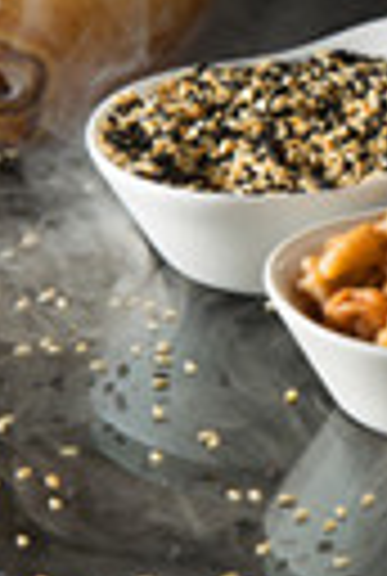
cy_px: -171
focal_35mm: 327
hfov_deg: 4.2
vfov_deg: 6.2
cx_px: 414
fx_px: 5244
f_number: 13
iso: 100
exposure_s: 1/100
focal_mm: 70
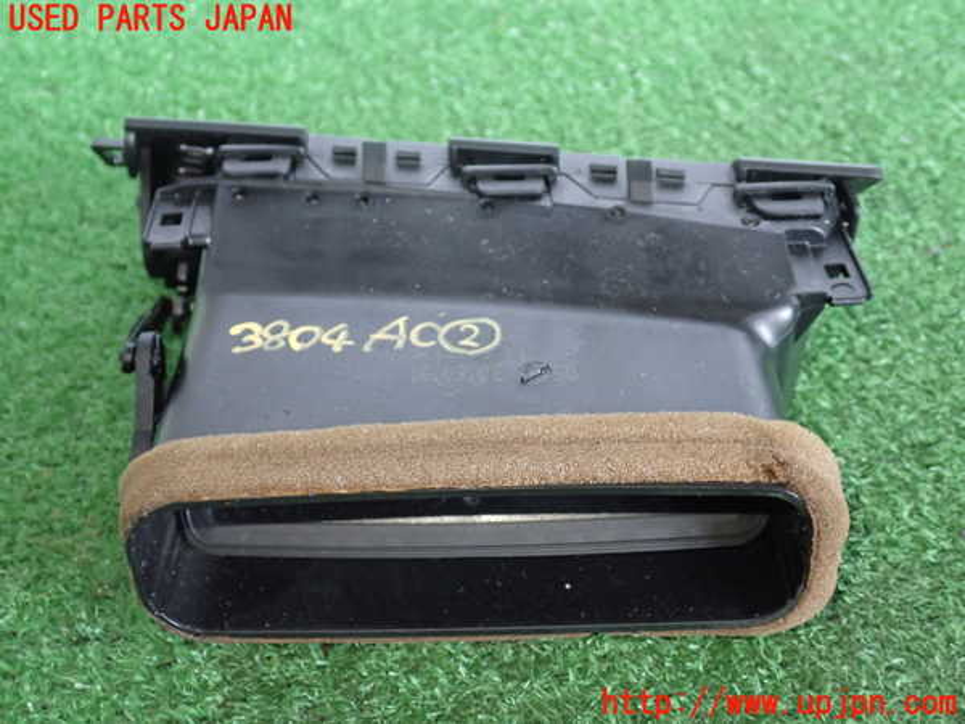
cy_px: 362
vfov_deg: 32.9
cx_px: 482
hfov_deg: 42.9
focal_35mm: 44
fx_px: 1227
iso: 640
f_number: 2.9
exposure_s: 1/40
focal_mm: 7.84
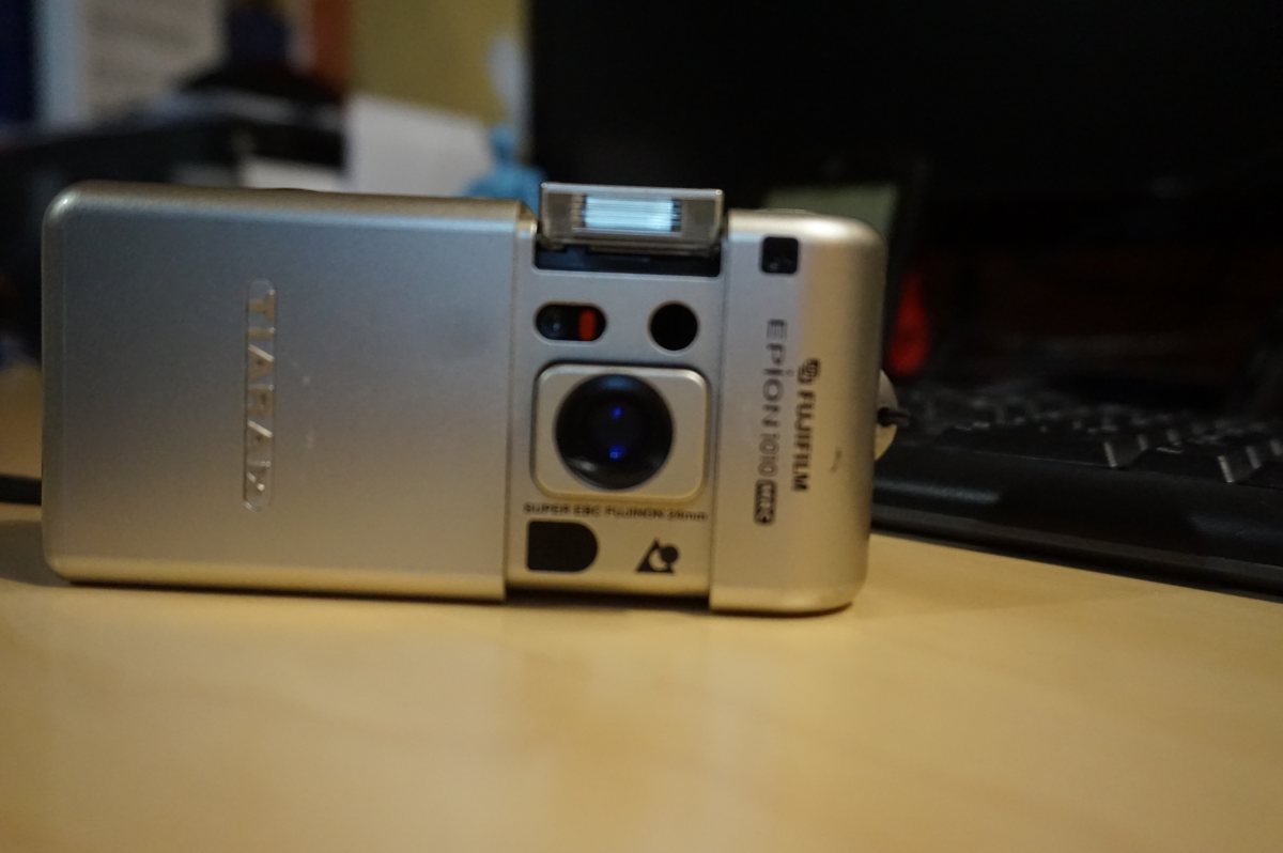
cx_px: 642
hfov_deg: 62.0
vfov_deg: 43.5
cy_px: 426
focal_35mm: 30
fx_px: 1068
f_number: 4
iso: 3200
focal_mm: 20
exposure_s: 1/125
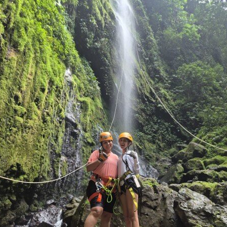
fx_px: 215
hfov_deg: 55.6
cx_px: 114
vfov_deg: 55.3
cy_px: 132
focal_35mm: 29
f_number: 1.8
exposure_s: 1/120
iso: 160
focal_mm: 5.4
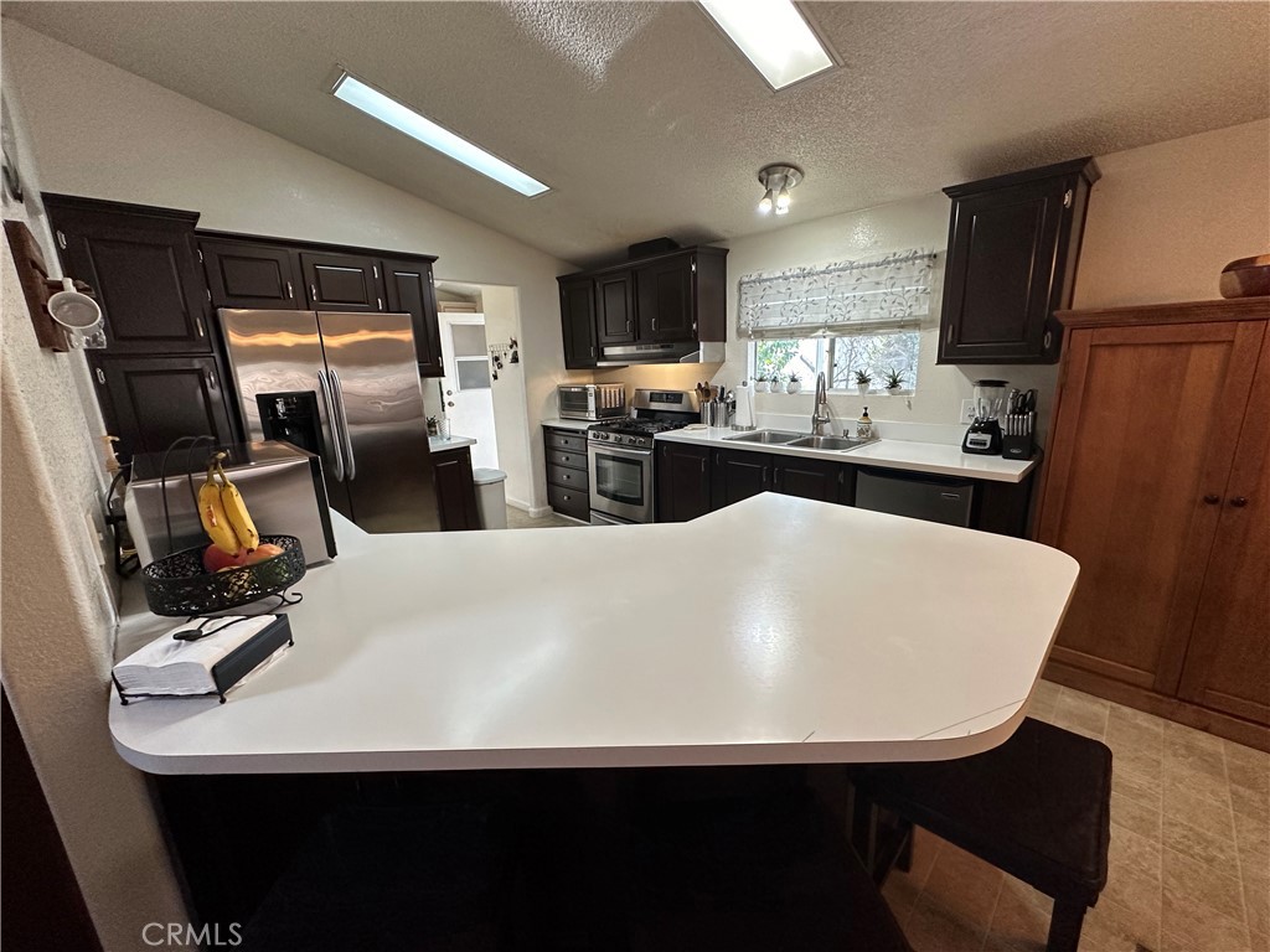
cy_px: 476
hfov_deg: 102.1
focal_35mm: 14
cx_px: 635
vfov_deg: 85.7
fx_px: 514
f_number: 2.2
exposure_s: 1/120
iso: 250
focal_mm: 2.22
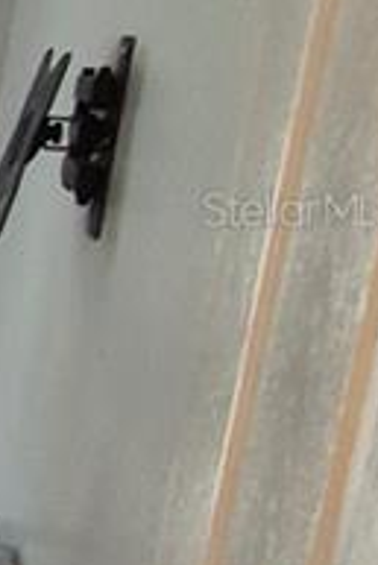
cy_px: 208
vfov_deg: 24.1
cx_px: -908
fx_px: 1321
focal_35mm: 84
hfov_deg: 9.7
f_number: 2.2
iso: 320
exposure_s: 1/100
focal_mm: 1.74
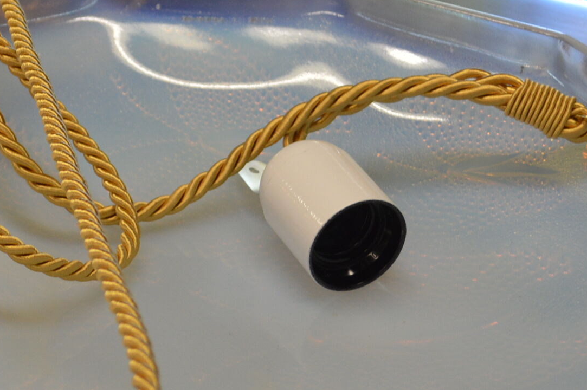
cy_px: 239
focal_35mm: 100
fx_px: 1629
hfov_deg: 20.2
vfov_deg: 13.7
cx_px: 115
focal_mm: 24
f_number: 4
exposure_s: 1/50
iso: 400
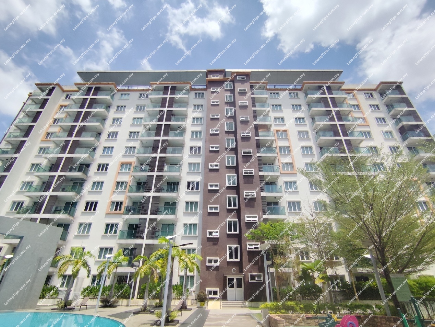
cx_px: 218
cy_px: 164
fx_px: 201
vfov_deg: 78.1
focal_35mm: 16
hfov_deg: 94.5
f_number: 2.2
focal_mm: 1.65
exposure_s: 1/2723
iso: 50
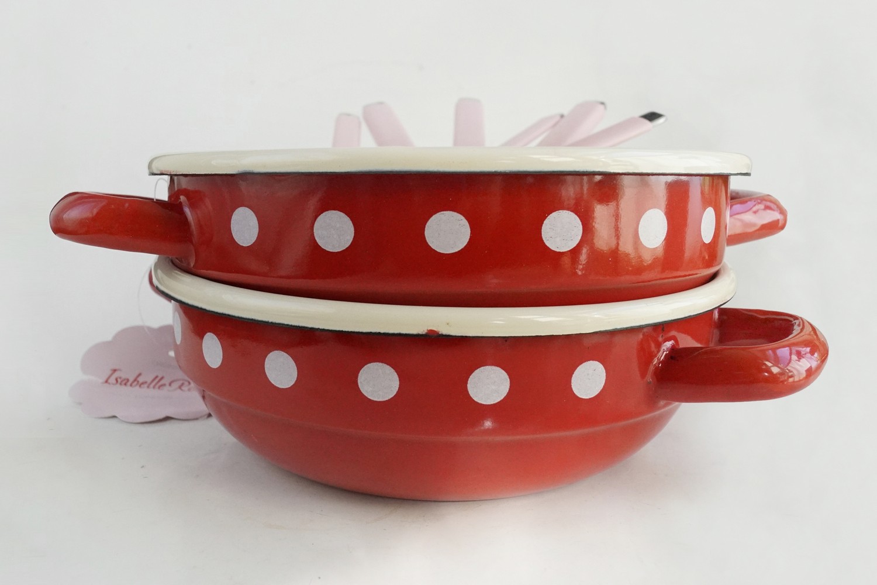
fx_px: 804
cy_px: 292
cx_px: 438
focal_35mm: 33
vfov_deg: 40.0
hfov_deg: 57.2
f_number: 8
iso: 2000
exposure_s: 1/500
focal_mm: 22
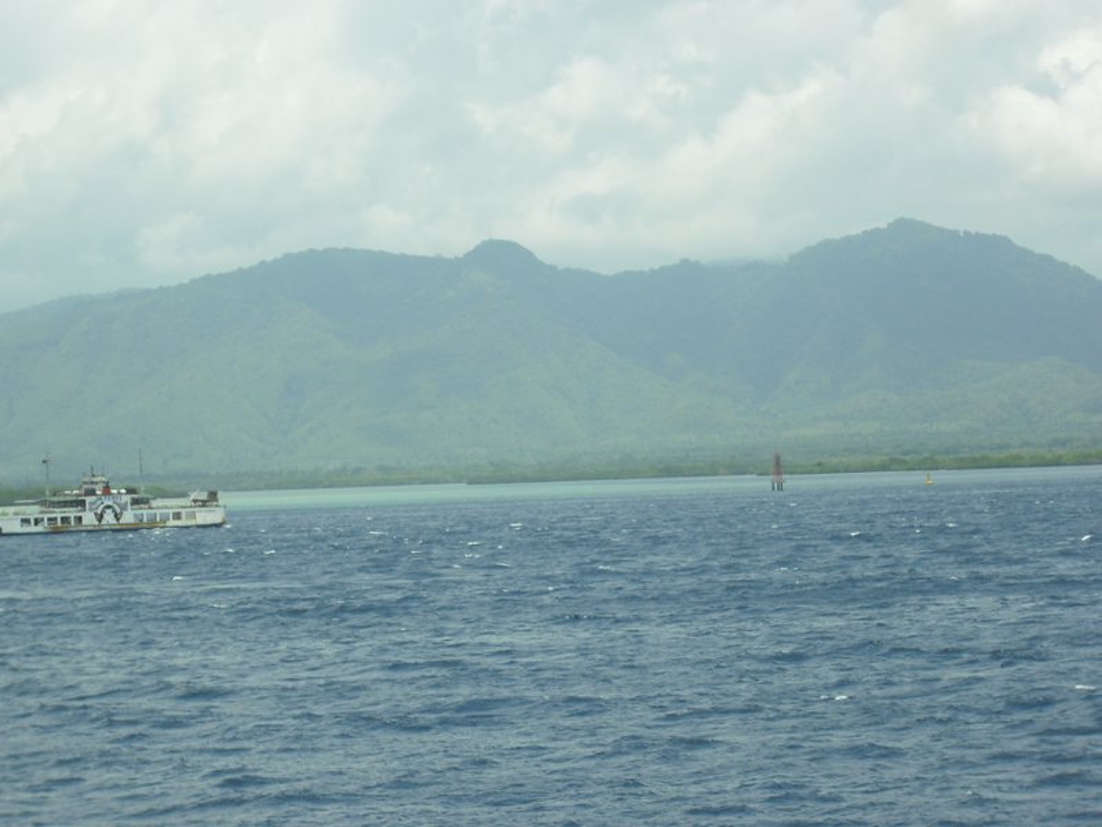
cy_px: 414
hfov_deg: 17.4
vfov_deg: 13.1
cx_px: 551
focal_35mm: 113
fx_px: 3597
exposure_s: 1/800
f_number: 5.2
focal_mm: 18.6
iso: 100
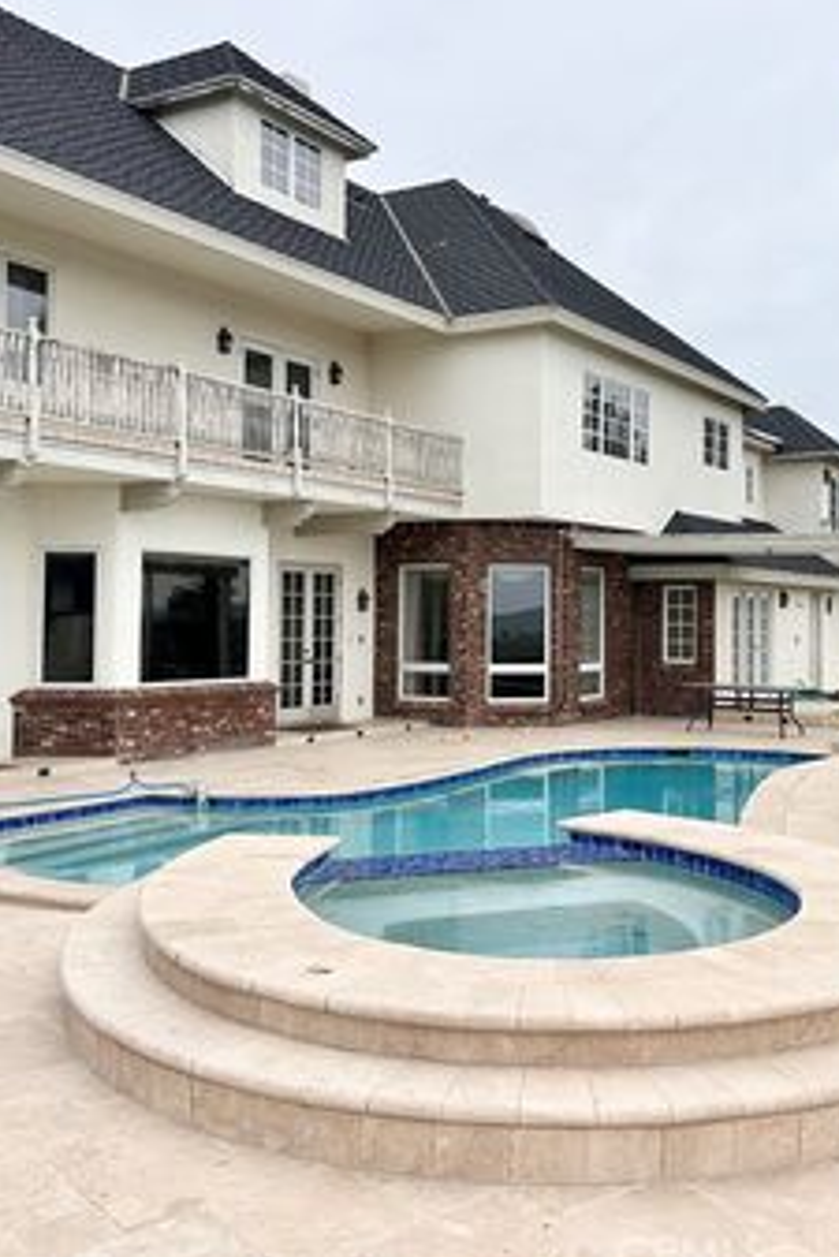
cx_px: 511
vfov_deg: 51.8
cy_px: 580
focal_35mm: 37
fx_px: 1292
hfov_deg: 35.8
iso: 80
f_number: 1.78
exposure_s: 1/2809
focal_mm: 6.86
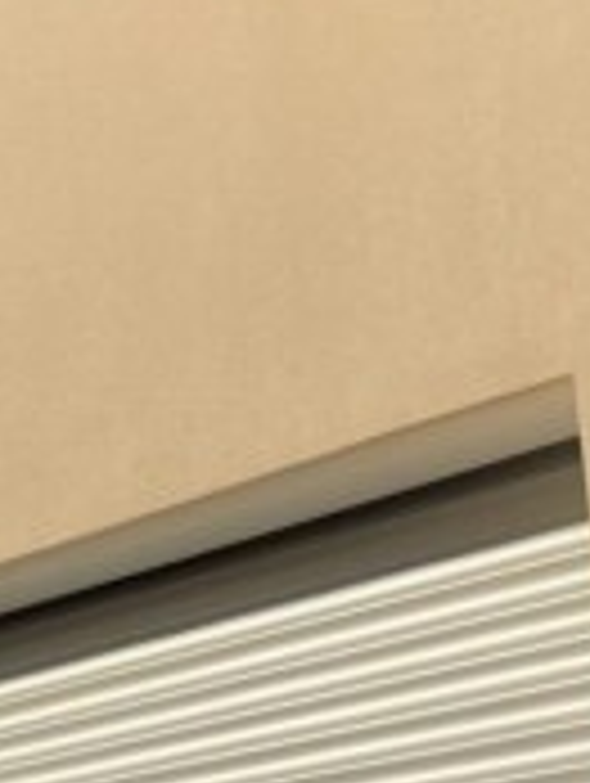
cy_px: 590
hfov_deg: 8.4
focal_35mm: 153
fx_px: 3469
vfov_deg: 12.8
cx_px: -1085
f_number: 1.6
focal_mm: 4.2
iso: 32
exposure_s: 1/5291
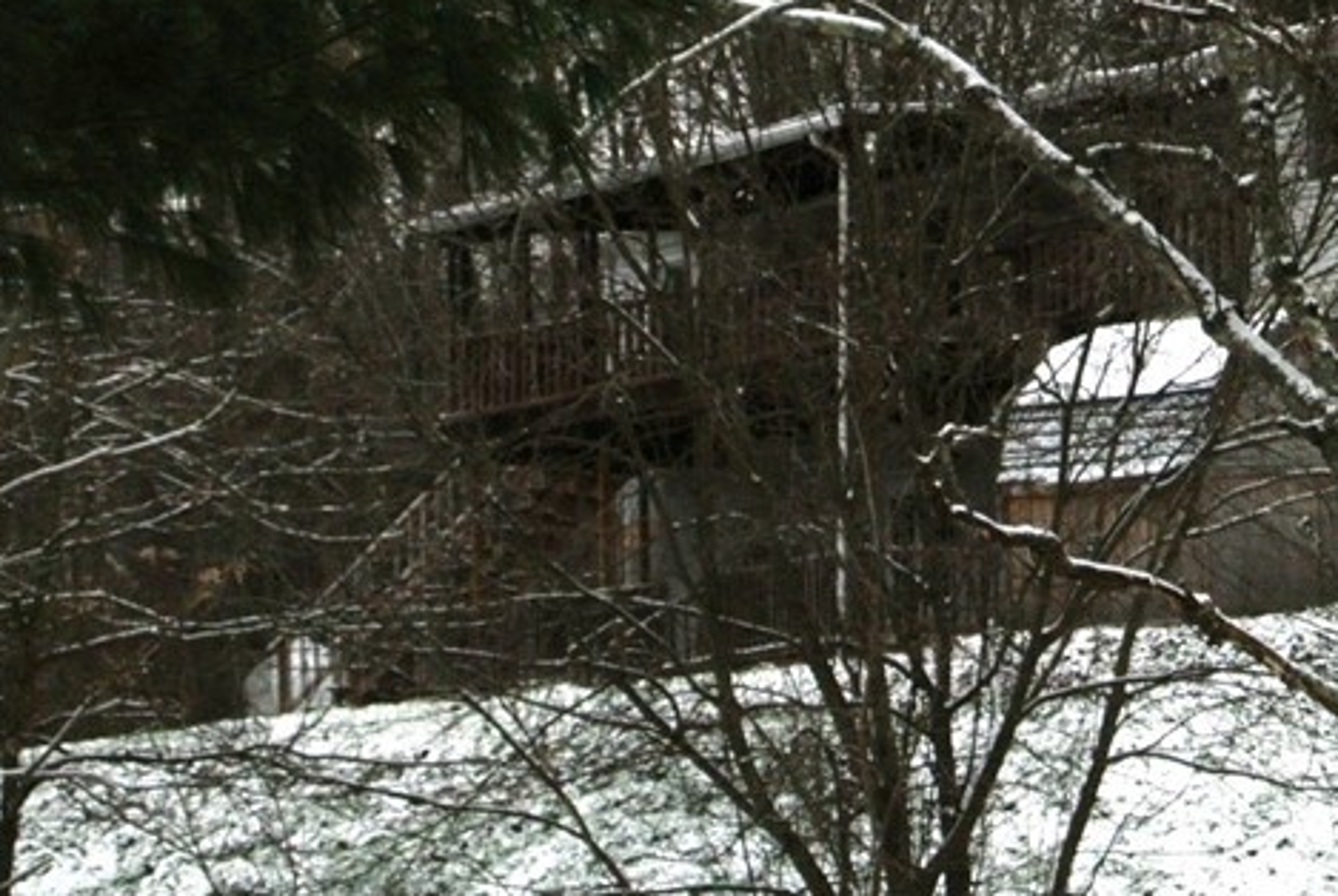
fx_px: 6959
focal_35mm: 187
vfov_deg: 7.3
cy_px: 66
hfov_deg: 10.8
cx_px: 1479
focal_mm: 30
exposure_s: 1/30
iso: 400
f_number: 5.6
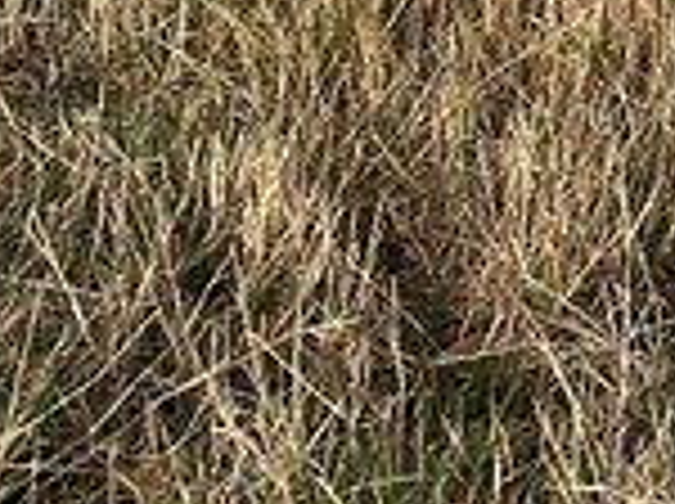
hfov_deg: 10.4
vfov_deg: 7.2
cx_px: 1228
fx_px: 3465
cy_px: -1148
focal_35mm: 178
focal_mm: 5.7
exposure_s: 1/2994
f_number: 1.5
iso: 50
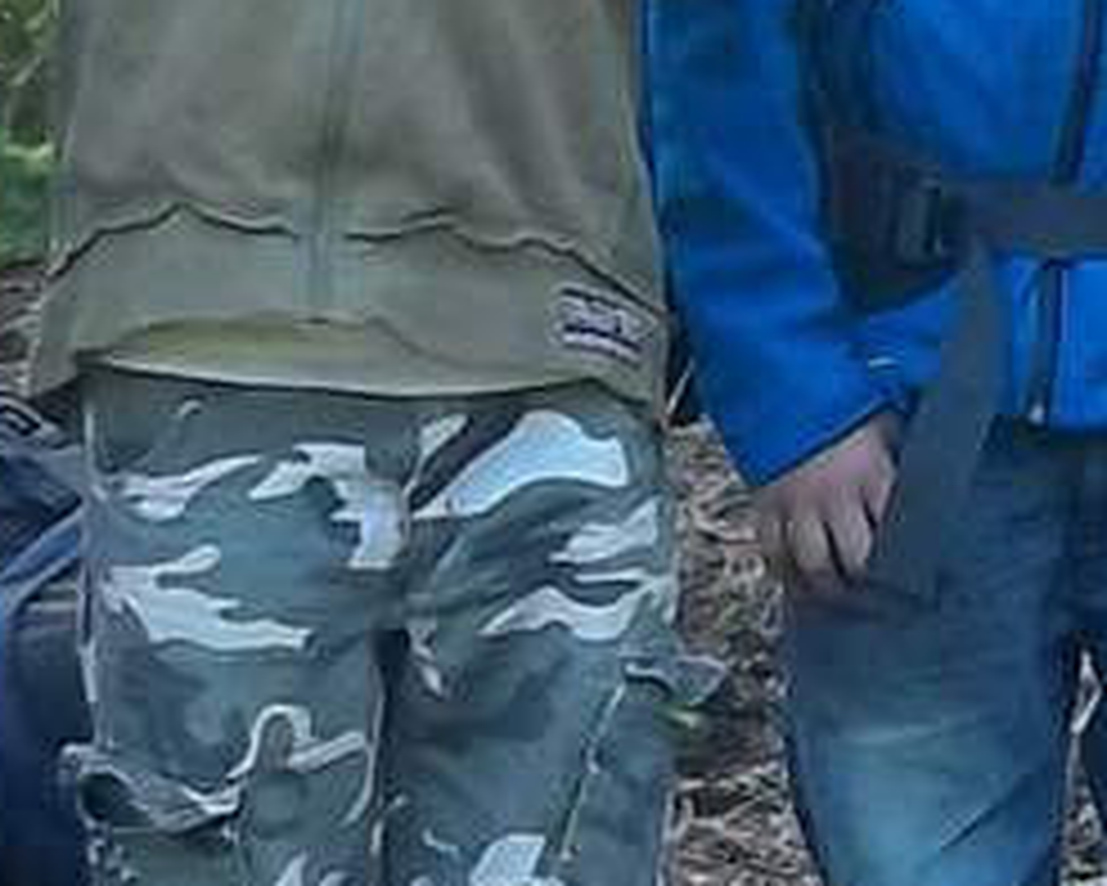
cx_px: 1696
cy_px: 261
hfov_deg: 7.5
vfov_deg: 6.1
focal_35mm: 254
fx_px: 8325
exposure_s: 1/60
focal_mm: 5.7
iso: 80
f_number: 2.9
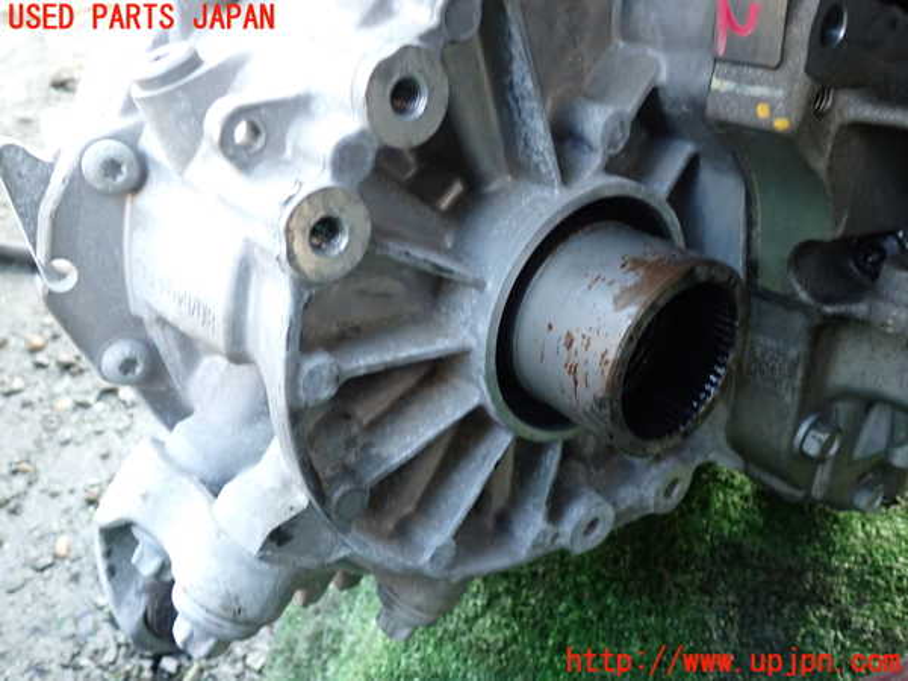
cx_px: 454
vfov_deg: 46.8
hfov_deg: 60.0
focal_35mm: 30
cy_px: 340
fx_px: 787
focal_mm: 5.4
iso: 320
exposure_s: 1/30
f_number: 2.3
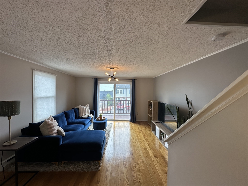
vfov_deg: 85.7
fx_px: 100
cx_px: 124
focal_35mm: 14
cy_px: 93
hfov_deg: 102.1
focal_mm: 2.22
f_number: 2.2
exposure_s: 1/120
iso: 50
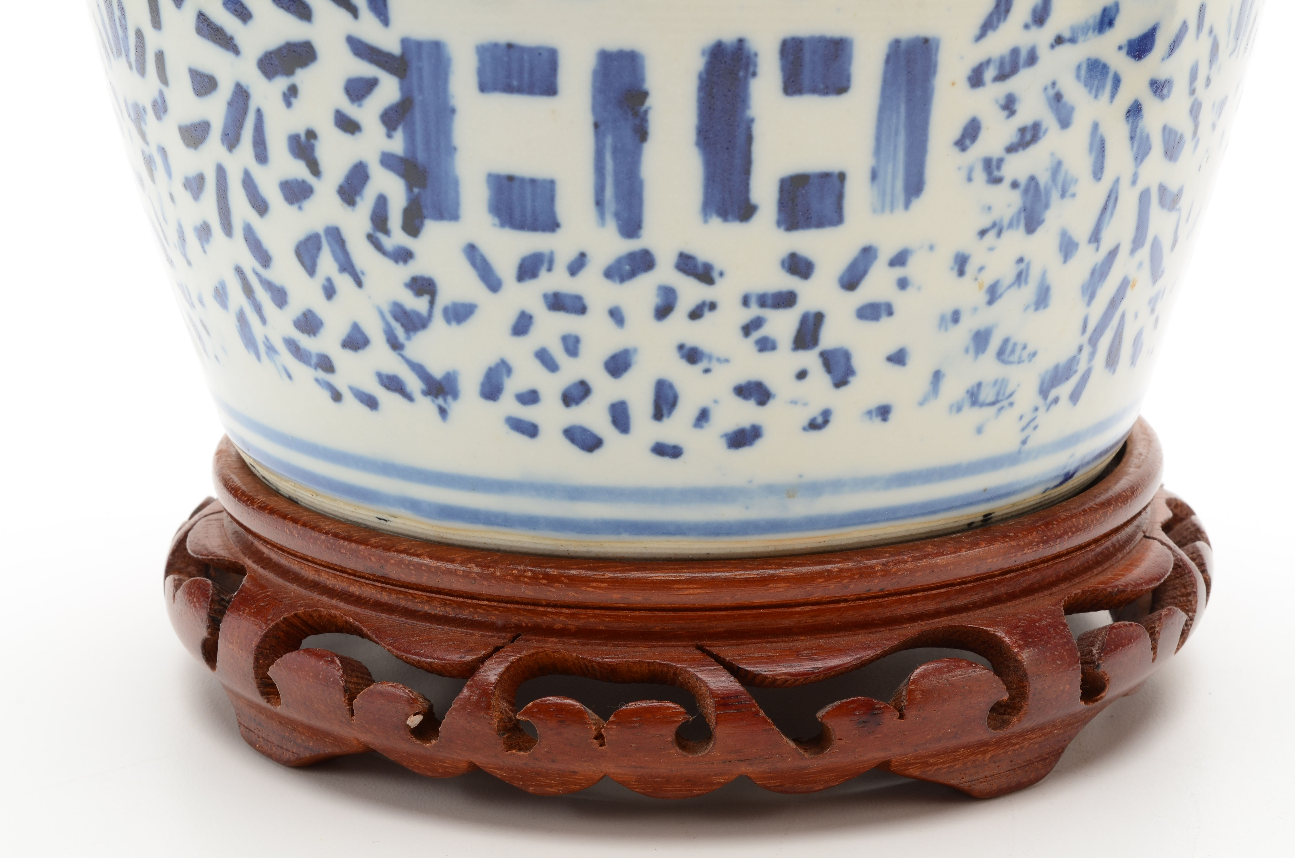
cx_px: 648
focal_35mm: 72
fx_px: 2585
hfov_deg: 28.1
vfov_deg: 18.8
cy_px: 429
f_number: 18
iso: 100
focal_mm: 48
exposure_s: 1/160
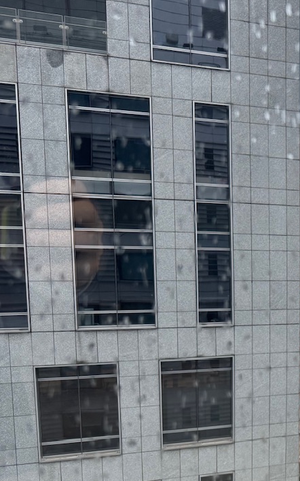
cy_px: 323
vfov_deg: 42.9
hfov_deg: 23.5
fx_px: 602
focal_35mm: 46
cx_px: 424
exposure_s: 1/121
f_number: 1.78
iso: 200
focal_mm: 6.76
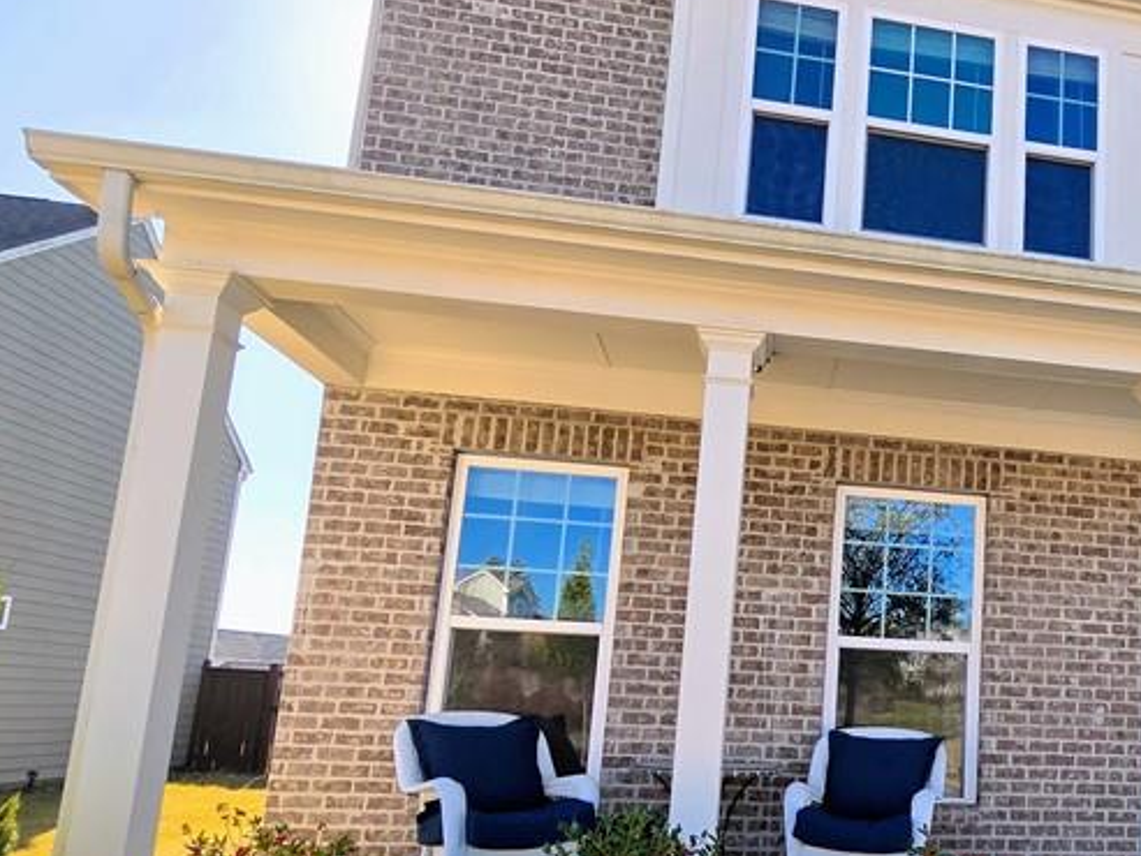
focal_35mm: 27
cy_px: 555
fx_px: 890
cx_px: 979
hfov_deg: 58.0
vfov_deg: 50.6
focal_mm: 2.2
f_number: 2.2
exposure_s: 1/1304
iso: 50
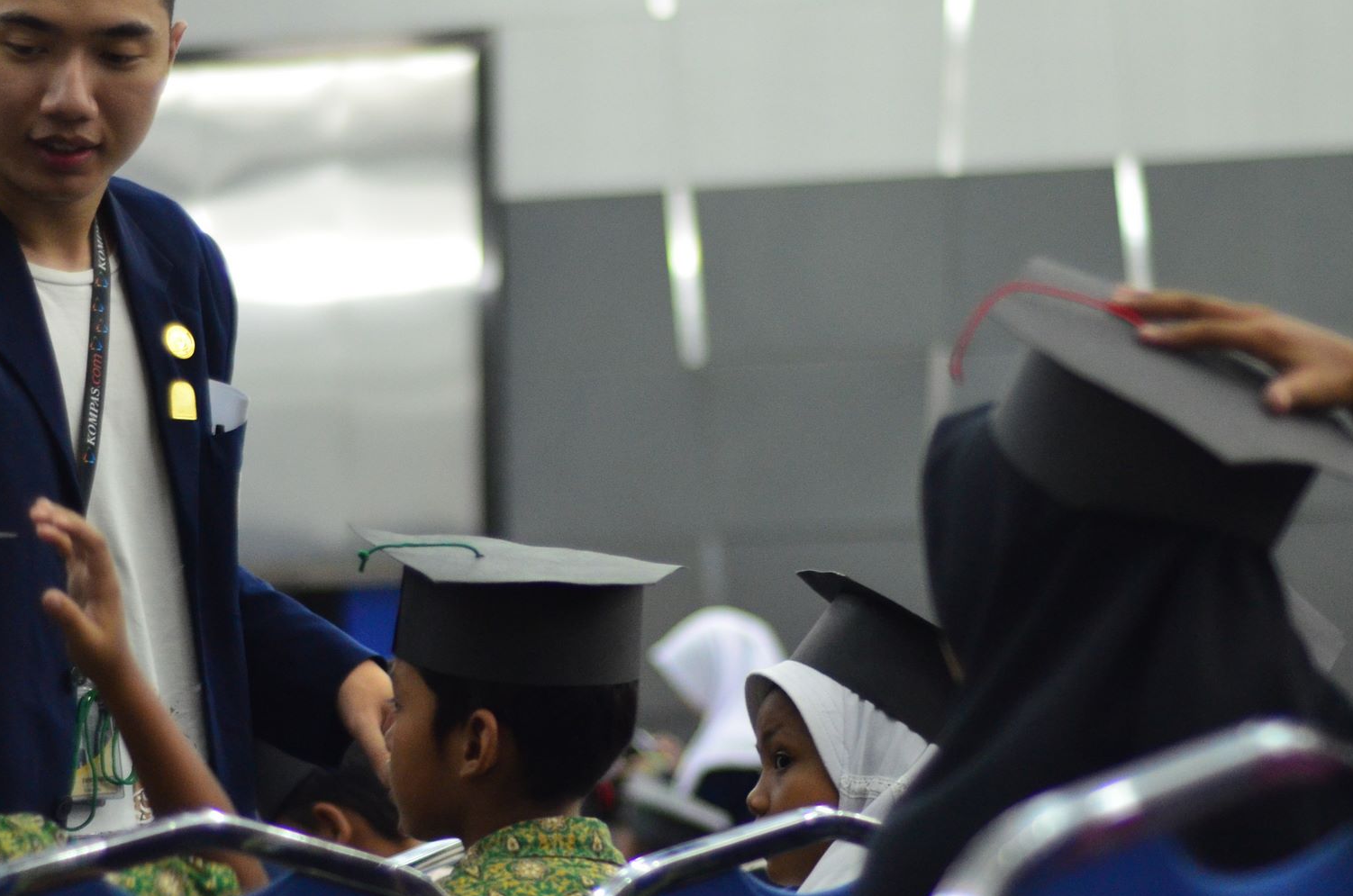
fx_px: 4613
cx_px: 542
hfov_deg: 16.7
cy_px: 590
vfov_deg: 11.1
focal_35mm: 123
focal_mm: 50
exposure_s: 1/125
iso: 1250
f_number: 1.8
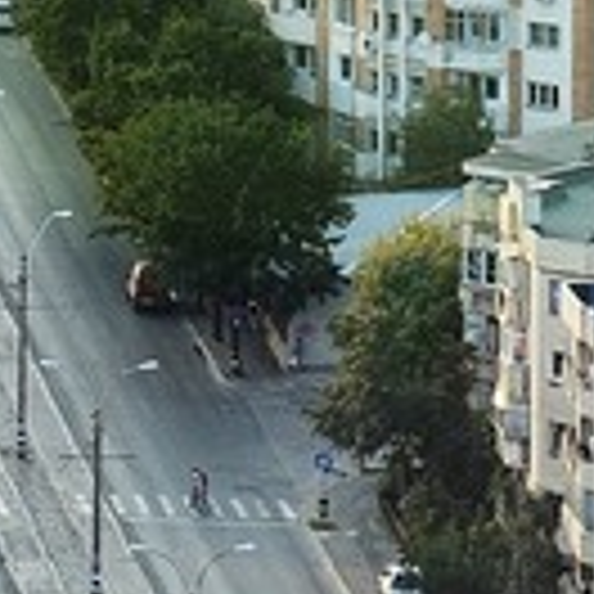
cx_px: -153
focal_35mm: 695
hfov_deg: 2.5
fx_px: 13493
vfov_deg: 2.5
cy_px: -382
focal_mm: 120
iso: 800
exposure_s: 1/250
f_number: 6.3
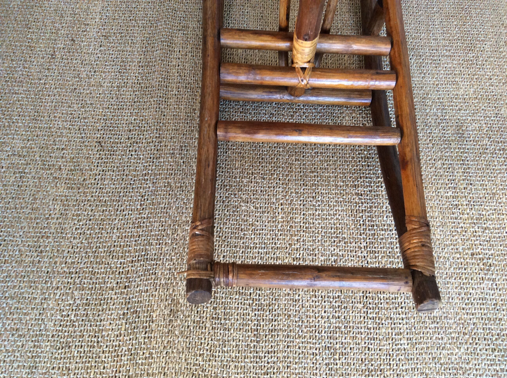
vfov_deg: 44.1
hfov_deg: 56.9
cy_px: 189
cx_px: 254
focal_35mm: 32
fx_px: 468
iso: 125
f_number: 2.4
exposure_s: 1/25
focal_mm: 3.3
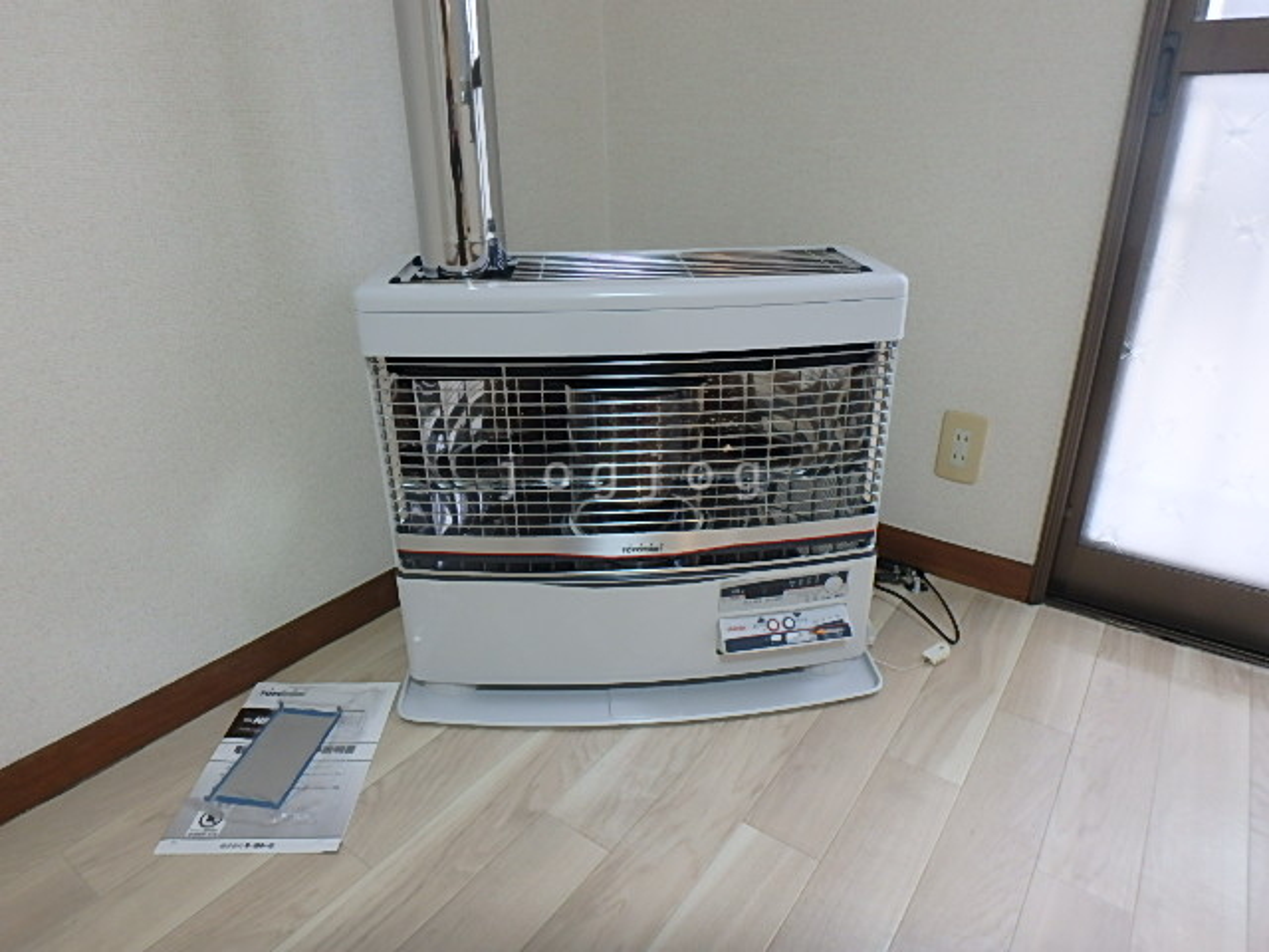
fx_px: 770
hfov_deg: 79.0
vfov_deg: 63.4
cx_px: 634
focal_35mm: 21
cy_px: 476
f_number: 3.5
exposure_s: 1/30
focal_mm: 3.7
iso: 250
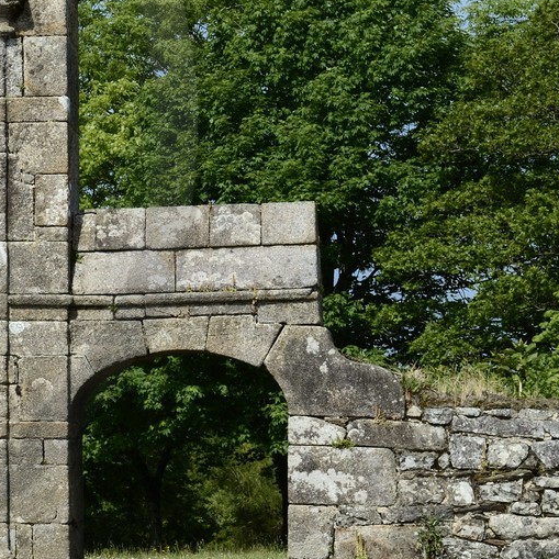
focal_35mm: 155
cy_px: 126
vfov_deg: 11.2
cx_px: -256
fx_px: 2832
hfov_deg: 10.9
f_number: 13
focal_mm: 58
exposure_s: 1/250
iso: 200
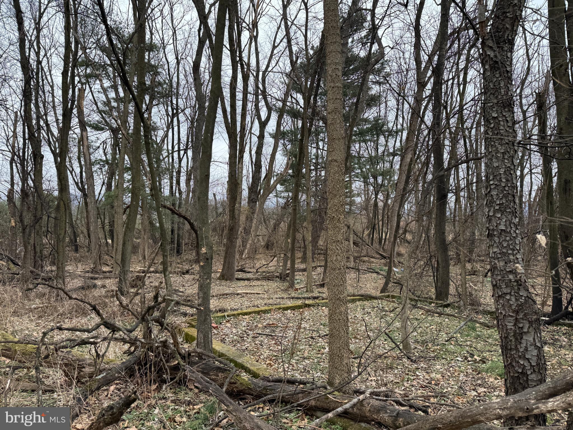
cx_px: 286
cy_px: 215
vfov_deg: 56.8
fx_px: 397
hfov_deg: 71.6
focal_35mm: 24
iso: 80
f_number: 1.78
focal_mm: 6.76
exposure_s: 1/730
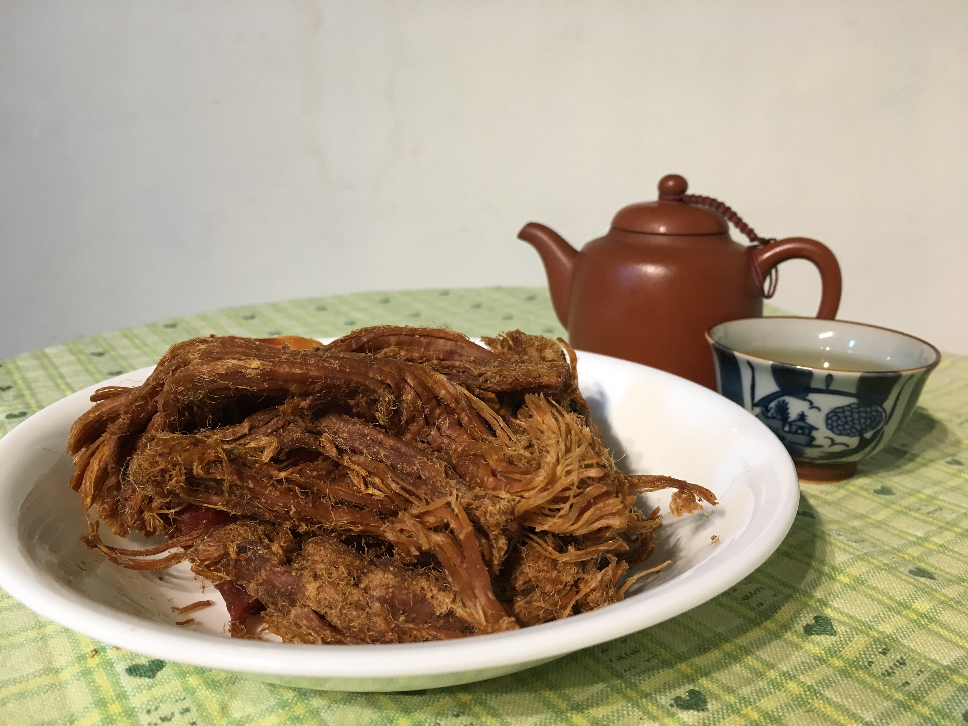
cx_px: 484
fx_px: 811
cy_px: 363
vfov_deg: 48.2
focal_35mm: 29
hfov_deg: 61.7
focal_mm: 4.15
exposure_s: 1/30
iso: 32
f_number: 2.2
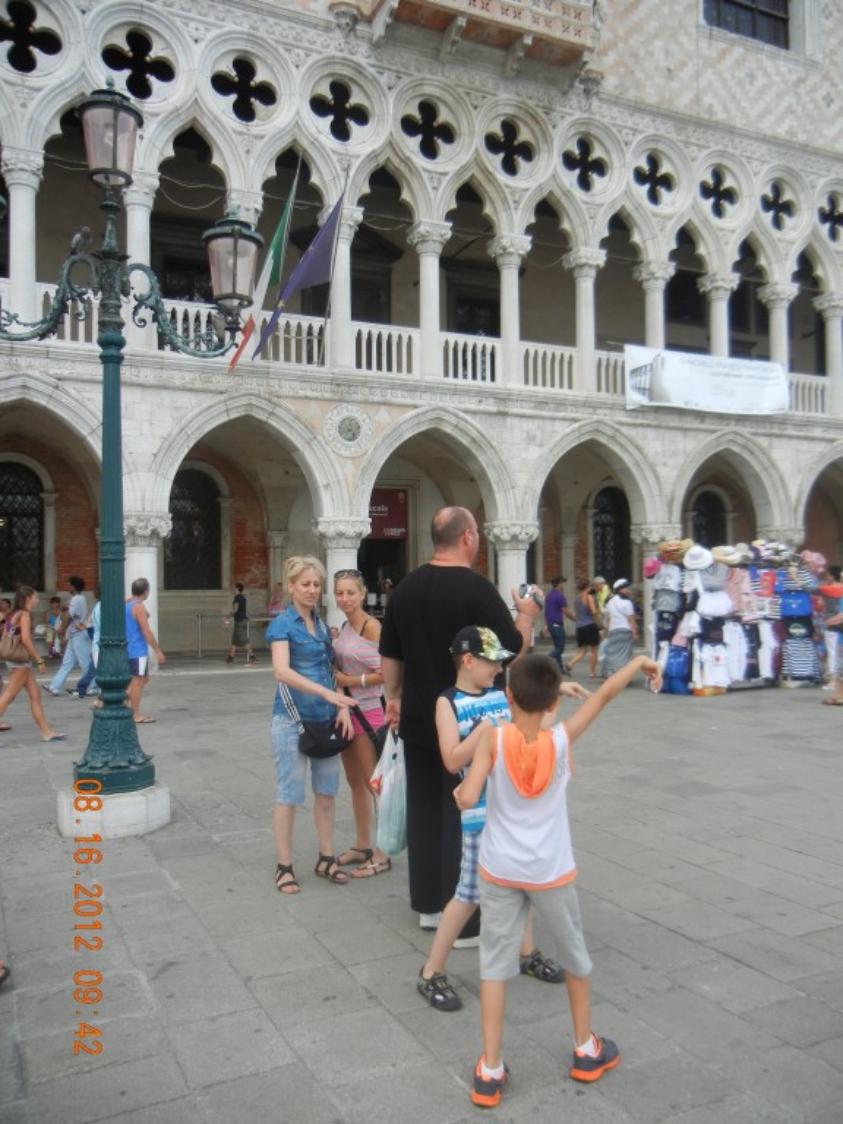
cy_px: 562
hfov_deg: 46.8
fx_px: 974
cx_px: 422
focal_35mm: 30
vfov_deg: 60.0
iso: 160
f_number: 3.5
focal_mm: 5.4
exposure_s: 1/227
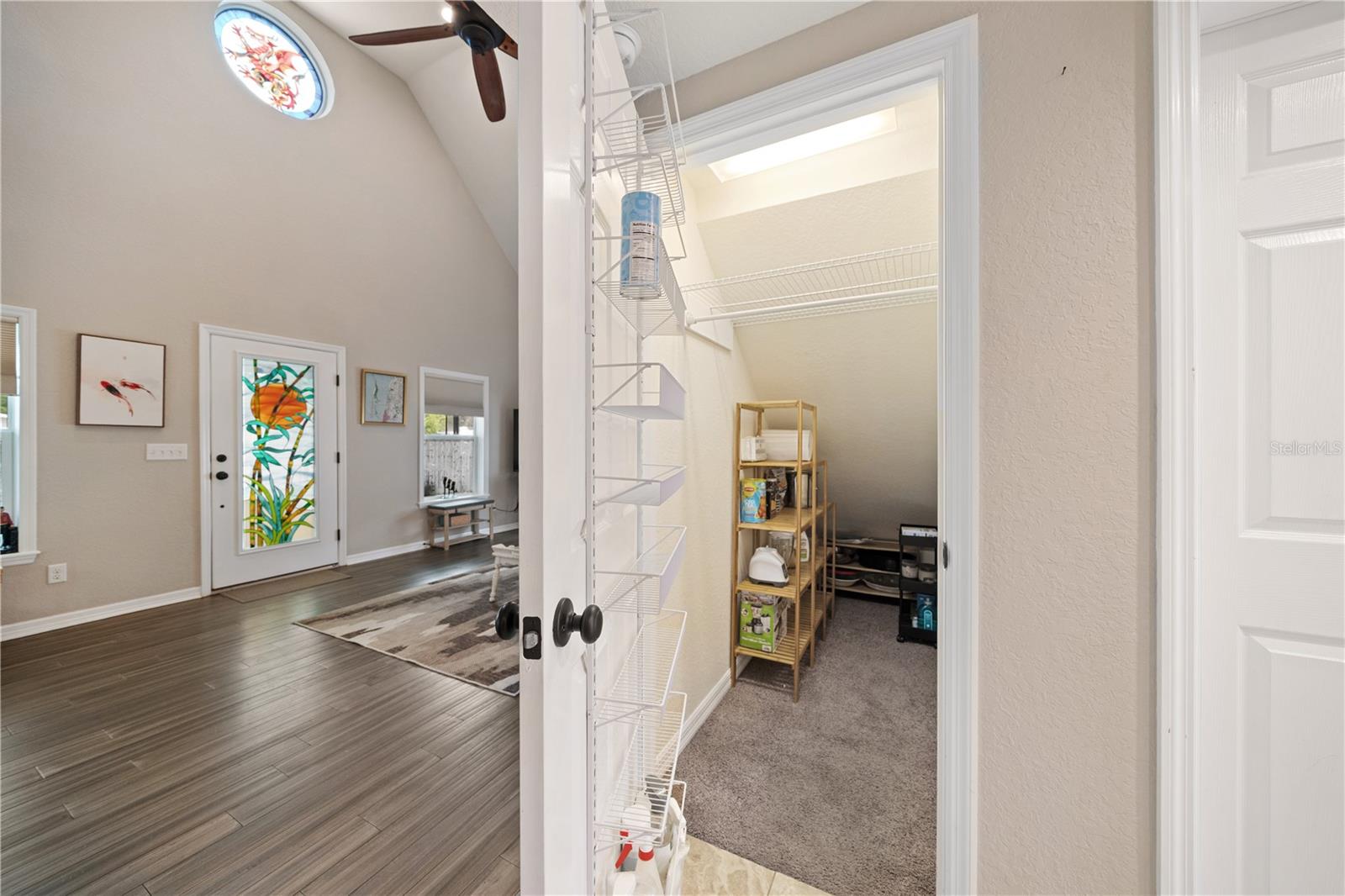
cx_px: 672
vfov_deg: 90.0
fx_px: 448
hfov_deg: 112.6
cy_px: 448
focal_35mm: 12
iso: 400
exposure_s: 1/10
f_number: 5.6
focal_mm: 12
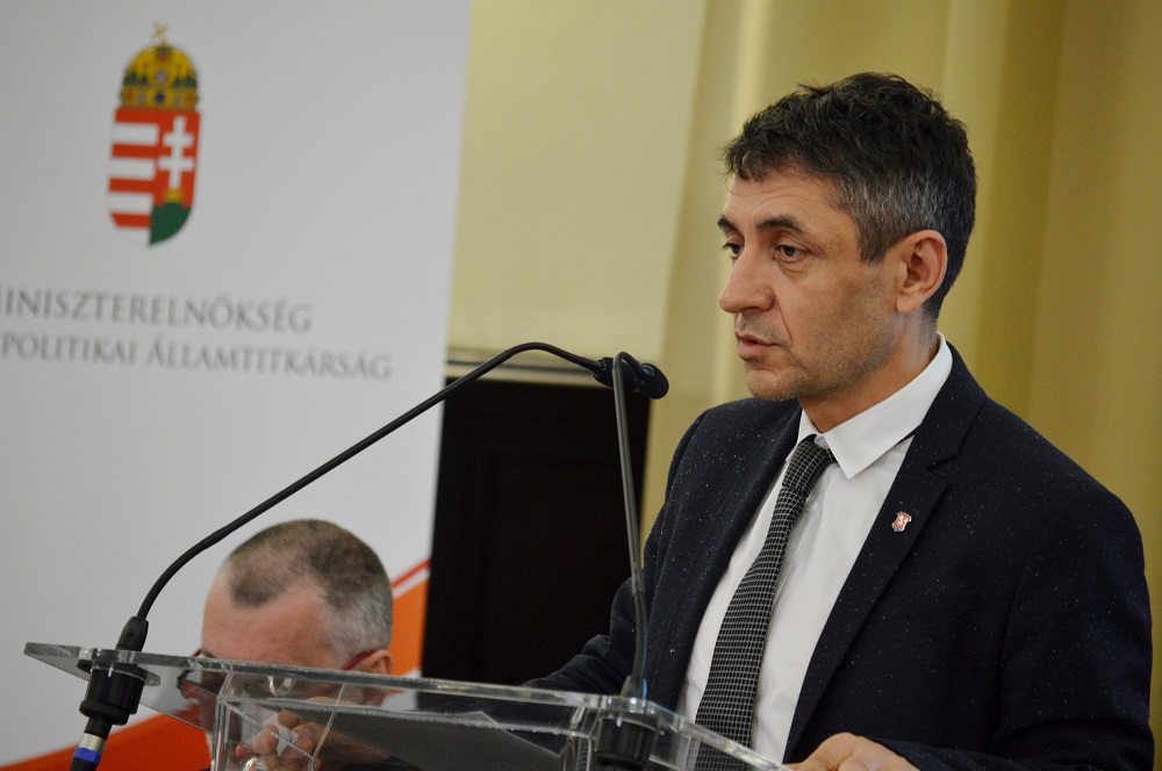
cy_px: 386
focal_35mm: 218
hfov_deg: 9.5
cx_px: 581
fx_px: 7011
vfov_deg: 6.3
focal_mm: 145
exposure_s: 1/40
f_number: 5
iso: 800
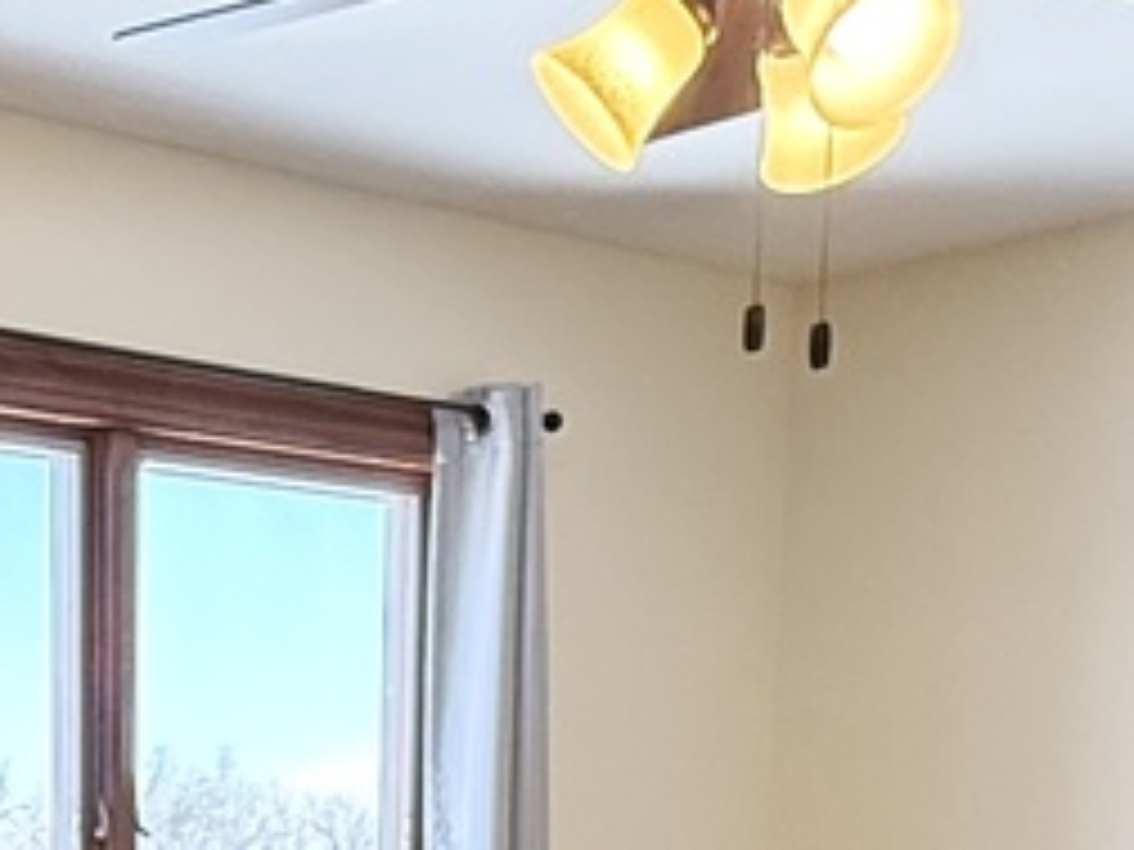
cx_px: -40
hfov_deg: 23.3
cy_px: 1336
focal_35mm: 80
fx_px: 2621
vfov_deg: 16.5
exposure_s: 1/120
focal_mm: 2.22
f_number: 2.2
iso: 320
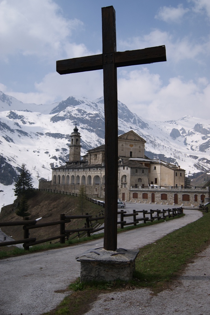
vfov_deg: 53.2
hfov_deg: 36.8
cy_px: 156
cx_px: 110
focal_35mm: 36
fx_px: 315
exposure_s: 1/2500
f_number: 4
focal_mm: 22
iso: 100
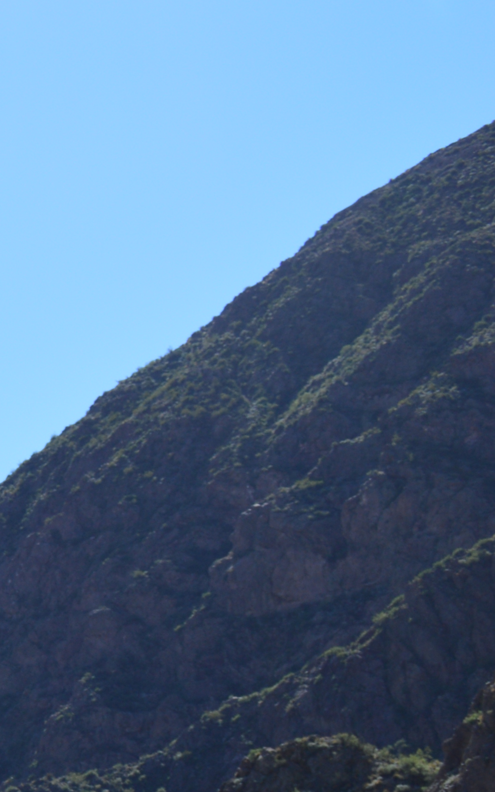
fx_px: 2331
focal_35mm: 108
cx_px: -776
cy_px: 767
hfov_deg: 10.2
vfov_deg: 18.8
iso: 100
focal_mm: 22
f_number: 8
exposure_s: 1/250
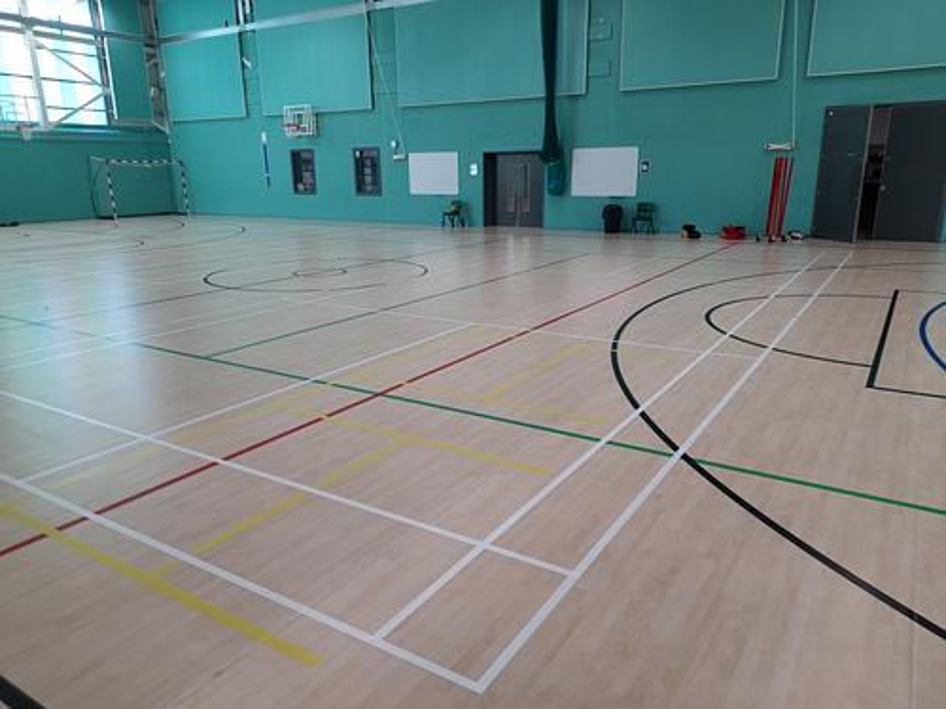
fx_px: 683
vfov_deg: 54.9
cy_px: 354
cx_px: 473
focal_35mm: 25
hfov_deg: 69.4
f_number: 2
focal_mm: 4.6
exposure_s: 1/50
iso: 40
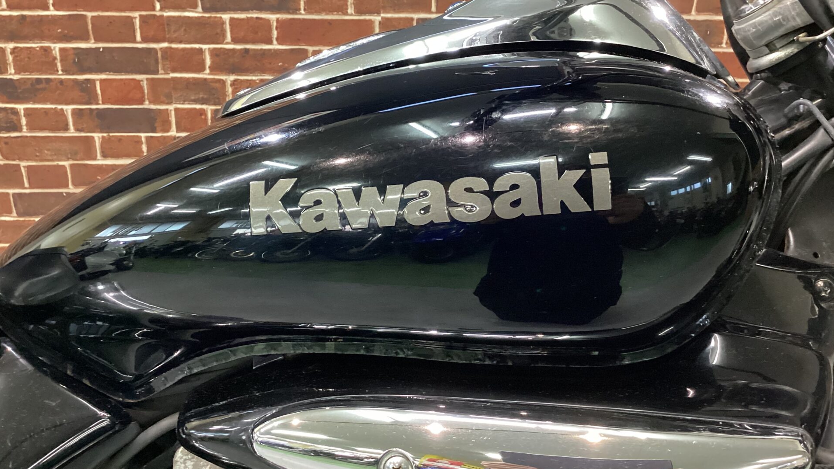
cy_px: 181
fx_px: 752
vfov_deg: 34.5
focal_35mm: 34
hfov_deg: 58.0
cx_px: 419
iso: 320
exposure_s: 1/40
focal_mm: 3.3
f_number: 2.4
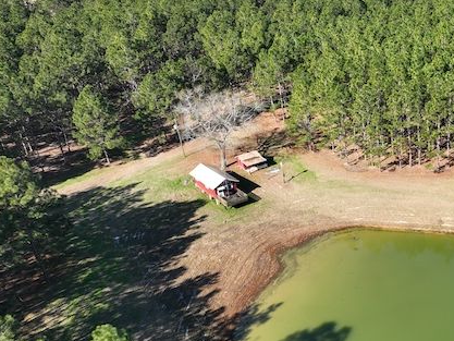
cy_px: 220
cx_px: 432
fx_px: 603
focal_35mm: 46
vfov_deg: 31.4
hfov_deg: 37.7
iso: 120
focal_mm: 12.29
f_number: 2.8
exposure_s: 1/1000
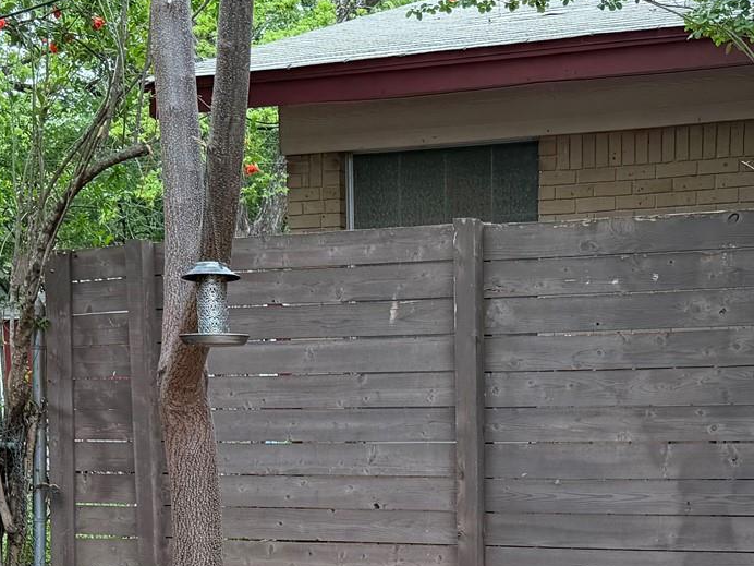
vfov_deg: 19.2
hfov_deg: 27.3
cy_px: 737
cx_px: 492
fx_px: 1547
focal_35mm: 71
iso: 80
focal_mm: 6.76
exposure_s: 1/598
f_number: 1.78
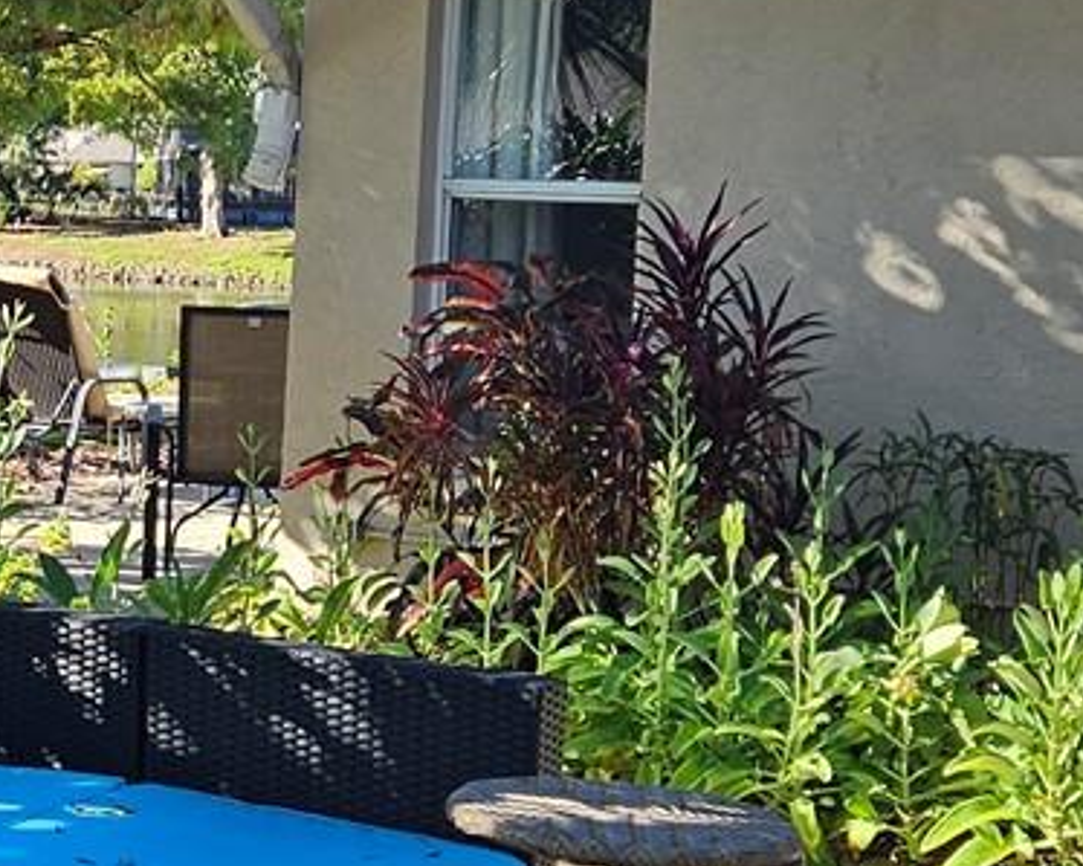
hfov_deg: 19.1
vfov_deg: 16.0
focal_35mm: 96
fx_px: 3076
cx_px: -113
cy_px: 400
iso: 25
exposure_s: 1/499
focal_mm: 5.4
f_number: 1.8
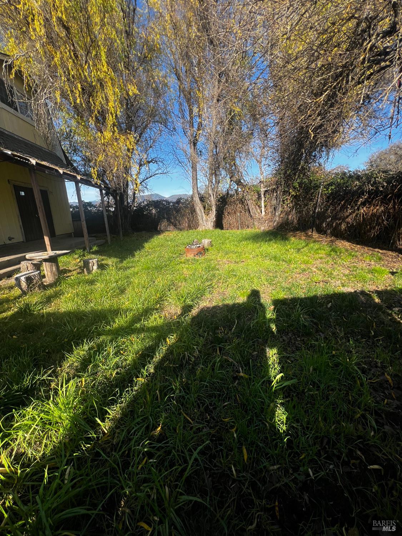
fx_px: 201
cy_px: 268
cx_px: 201
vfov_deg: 106.2
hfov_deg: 89.9
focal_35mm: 13
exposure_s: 1/657
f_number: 1.8
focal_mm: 1.57
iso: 32
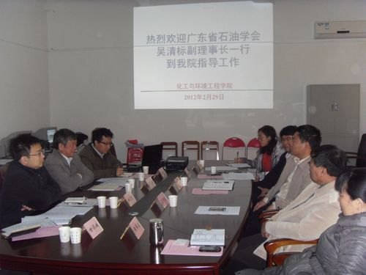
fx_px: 412
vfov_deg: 36.8
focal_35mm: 39
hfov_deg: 47.9
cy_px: 138
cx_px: 183
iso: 400
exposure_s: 1/45
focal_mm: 6.6
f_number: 3.5
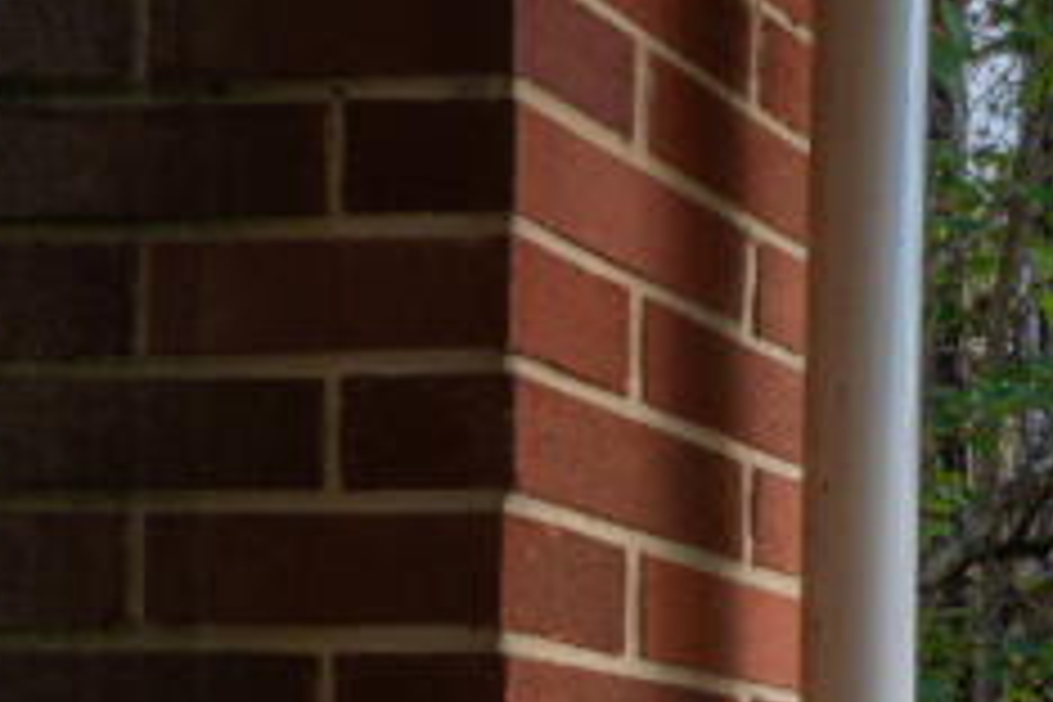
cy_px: 992
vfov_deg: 17.8
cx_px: 2016
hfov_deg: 19.4
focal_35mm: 70
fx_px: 2047
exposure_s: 1/100
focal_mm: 16
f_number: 11
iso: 400
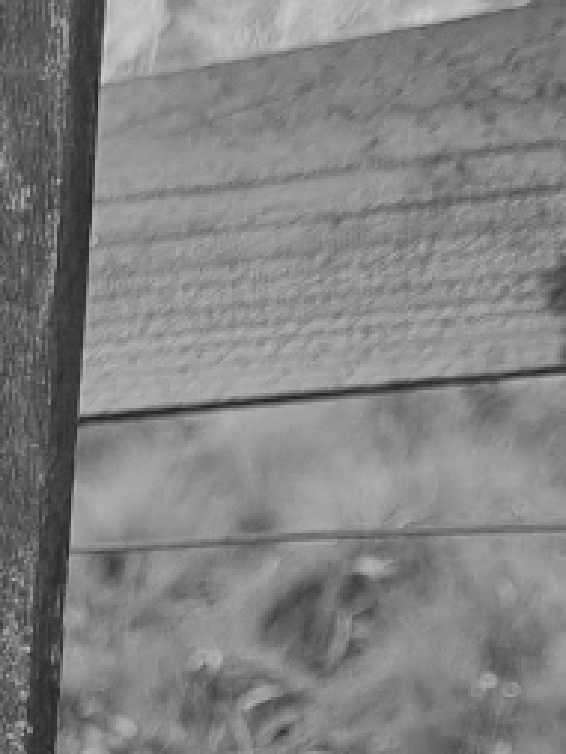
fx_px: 3224
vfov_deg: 12.3
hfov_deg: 9.5
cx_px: -474
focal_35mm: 148
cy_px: 1302
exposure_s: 1/112
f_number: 1.8
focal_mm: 5.4
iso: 50
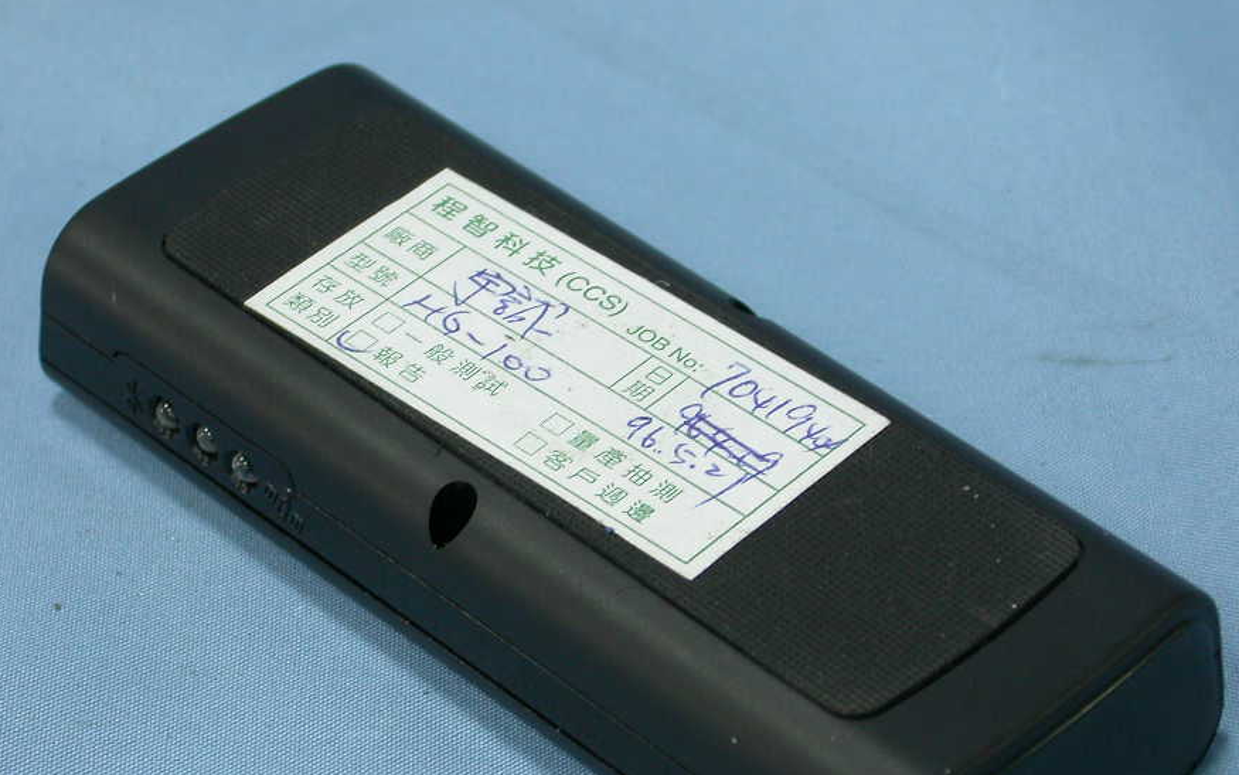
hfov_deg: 16.2
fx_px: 4356
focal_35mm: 129
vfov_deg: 10.2
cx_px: 650
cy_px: 519
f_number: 4
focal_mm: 21.5
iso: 100
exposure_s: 1/6.5
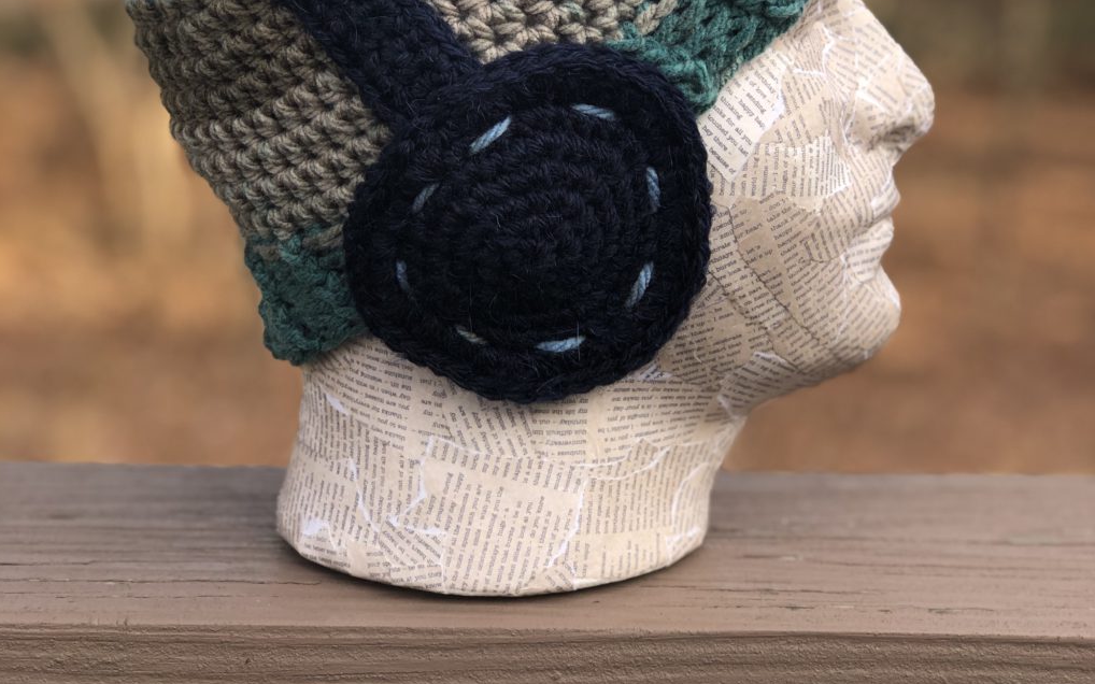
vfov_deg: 16.0
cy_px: 96
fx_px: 2417
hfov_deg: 25.5
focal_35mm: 81
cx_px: 545
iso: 32
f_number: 2.8
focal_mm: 6.6
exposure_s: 1/120
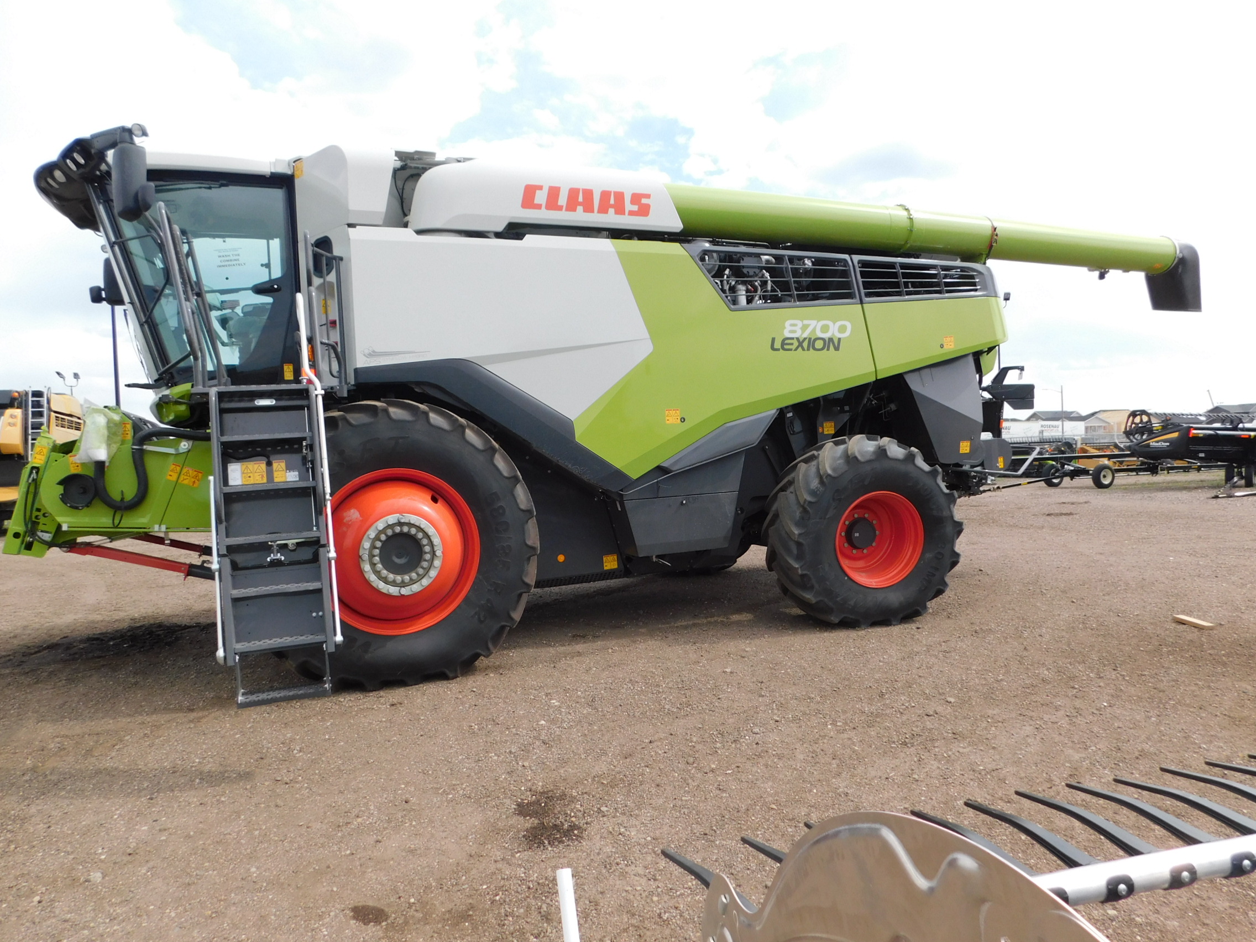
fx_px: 835
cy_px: 471
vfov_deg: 58.9
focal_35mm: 23
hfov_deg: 73.9
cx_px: 628
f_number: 3
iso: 125
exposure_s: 1/1000
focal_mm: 4
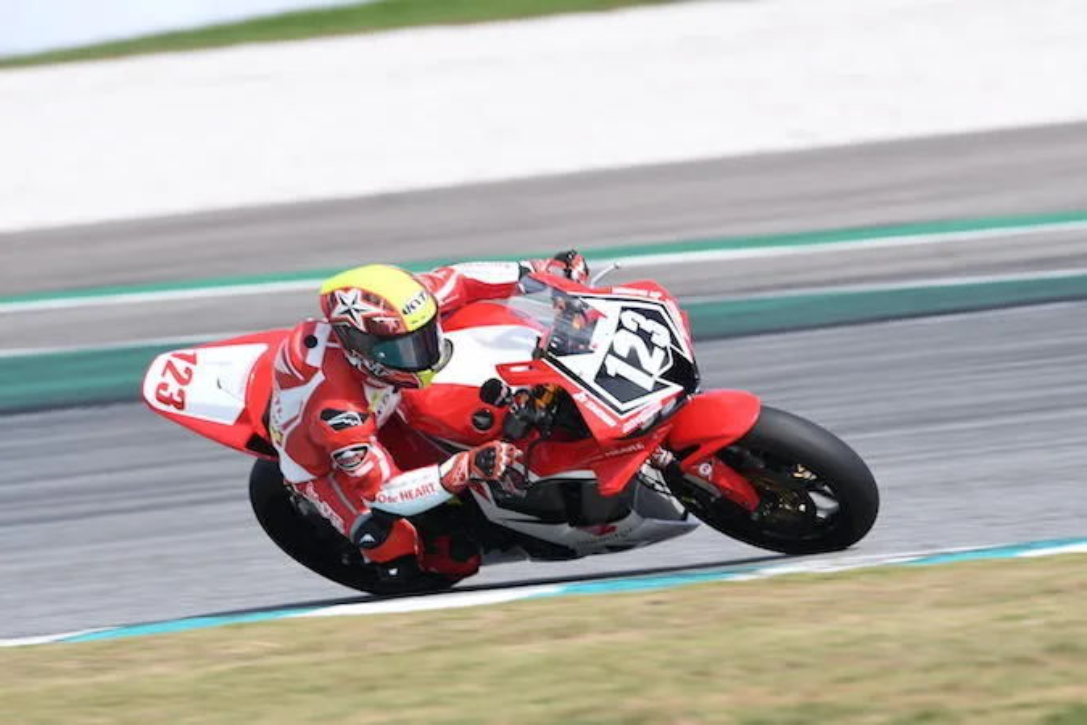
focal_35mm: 450
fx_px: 13586
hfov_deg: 4.6
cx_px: 544
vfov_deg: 3.1
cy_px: 362
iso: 79
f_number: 7.1
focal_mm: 300
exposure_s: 1/400
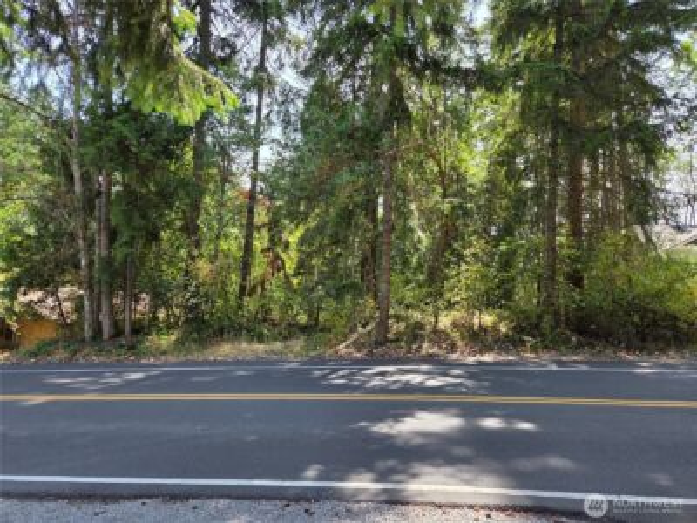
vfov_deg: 58.9
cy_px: 262
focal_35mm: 23
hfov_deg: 73.9
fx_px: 463
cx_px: 348
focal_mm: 5.4
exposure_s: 1/944
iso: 80
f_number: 1.8
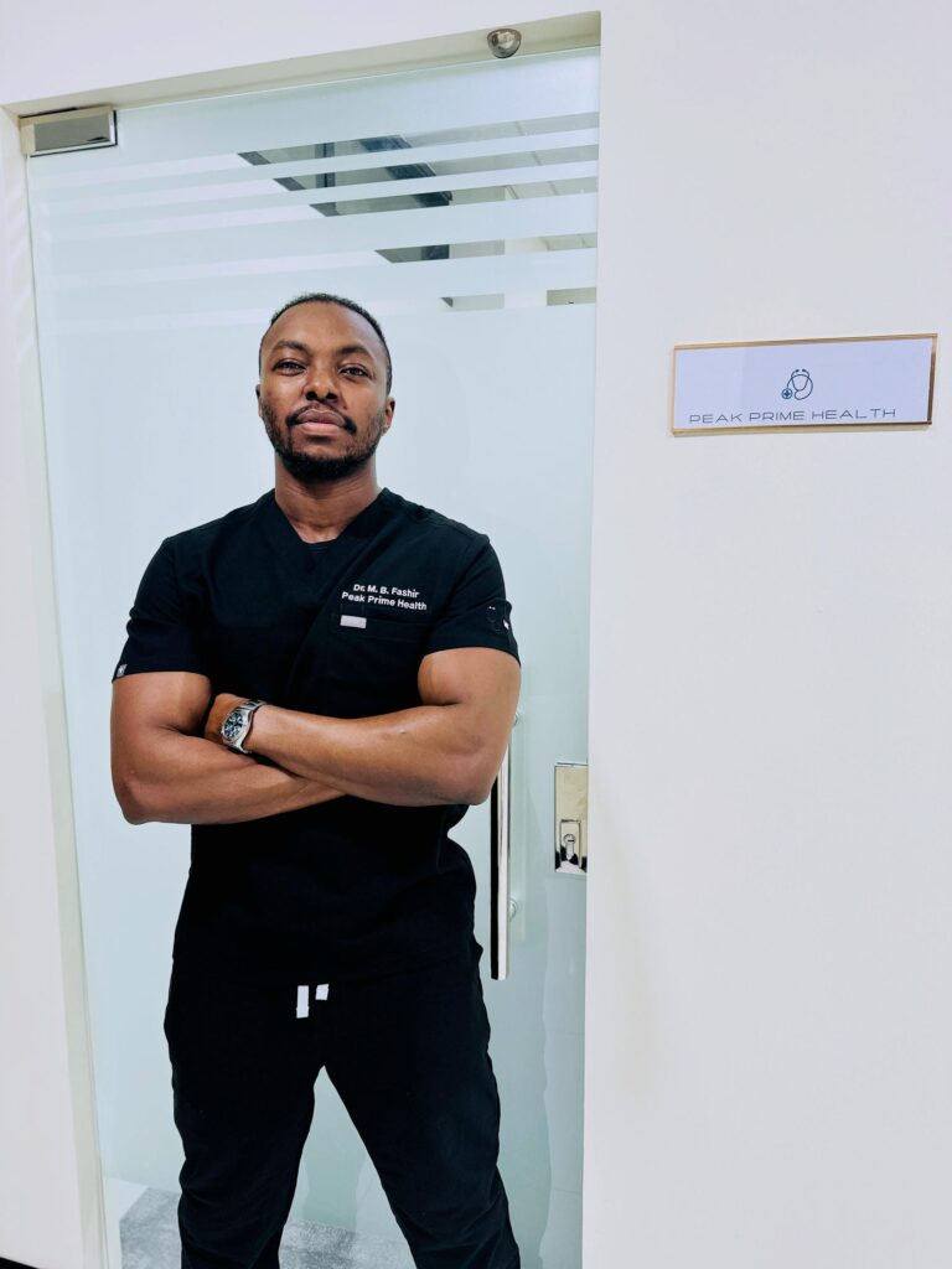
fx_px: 880
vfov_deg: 71.6
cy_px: 634
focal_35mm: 24
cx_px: 476
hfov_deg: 56.8
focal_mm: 6.86
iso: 125
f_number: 1.78
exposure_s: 1/100
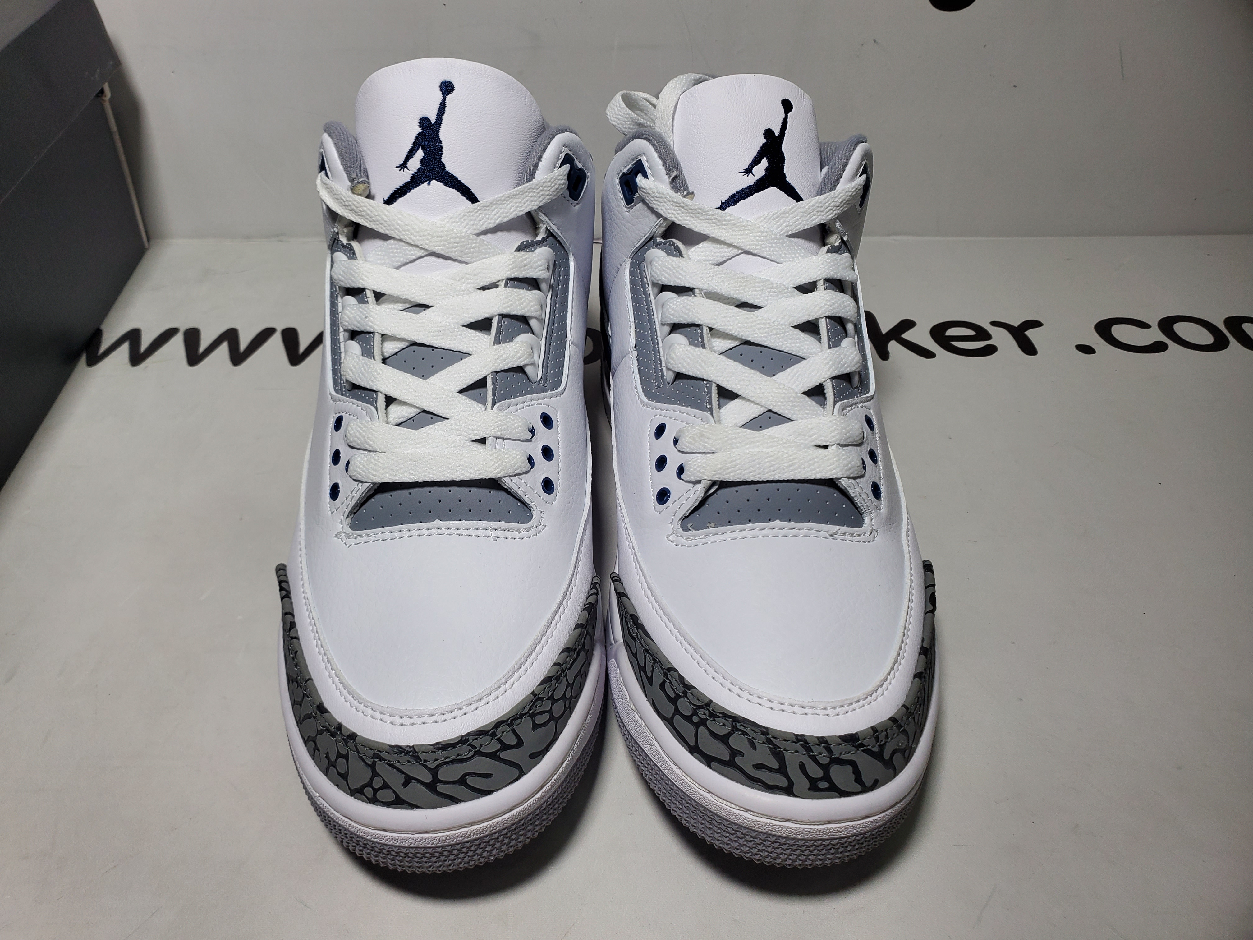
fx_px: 941
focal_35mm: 26
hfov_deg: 67.3
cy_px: 470
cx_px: 626
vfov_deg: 53.1
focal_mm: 4.3
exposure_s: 1/325
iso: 50
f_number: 2.4
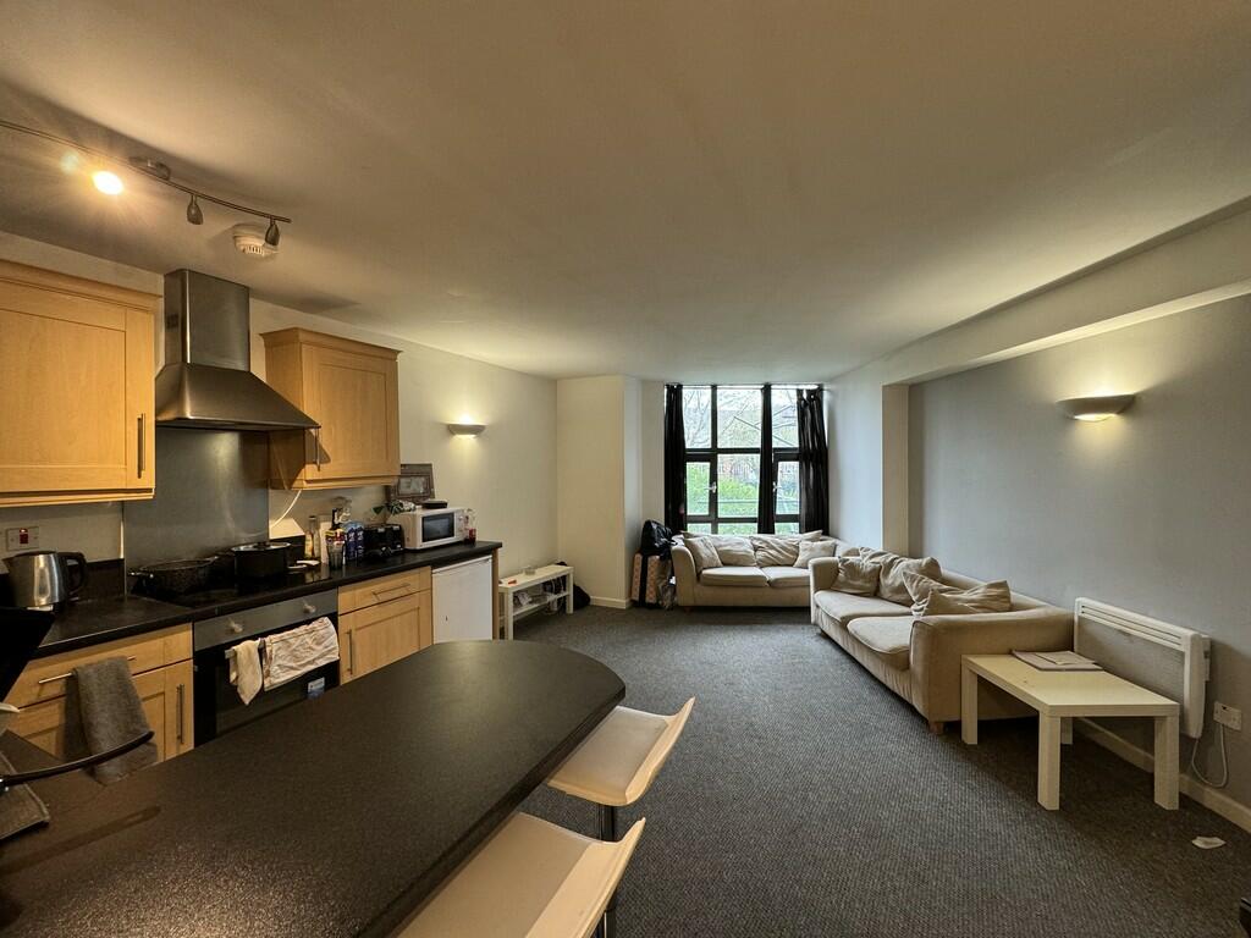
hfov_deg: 102.1
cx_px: 626
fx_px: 506
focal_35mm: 14
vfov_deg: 85.7
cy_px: 469
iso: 160
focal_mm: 2.22
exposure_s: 1/50
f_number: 2.2
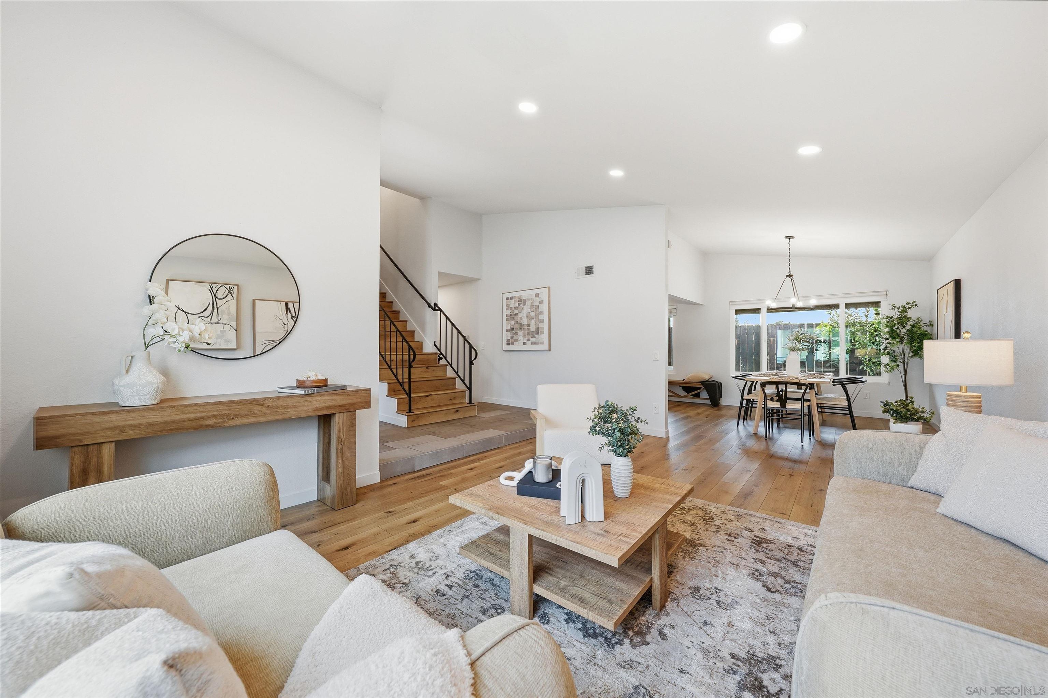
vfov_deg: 85.4
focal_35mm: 13
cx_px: 524
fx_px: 378
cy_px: 349
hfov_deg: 108.3
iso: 100
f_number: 7.1
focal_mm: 13
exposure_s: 1/100
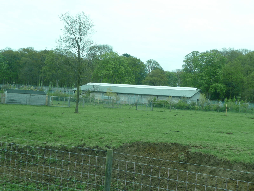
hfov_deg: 39.7
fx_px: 352
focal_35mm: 48
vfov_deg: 30.3
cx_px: 127
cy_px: 96
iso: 100
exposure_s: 1/100
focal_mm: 5.2
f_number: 3.5
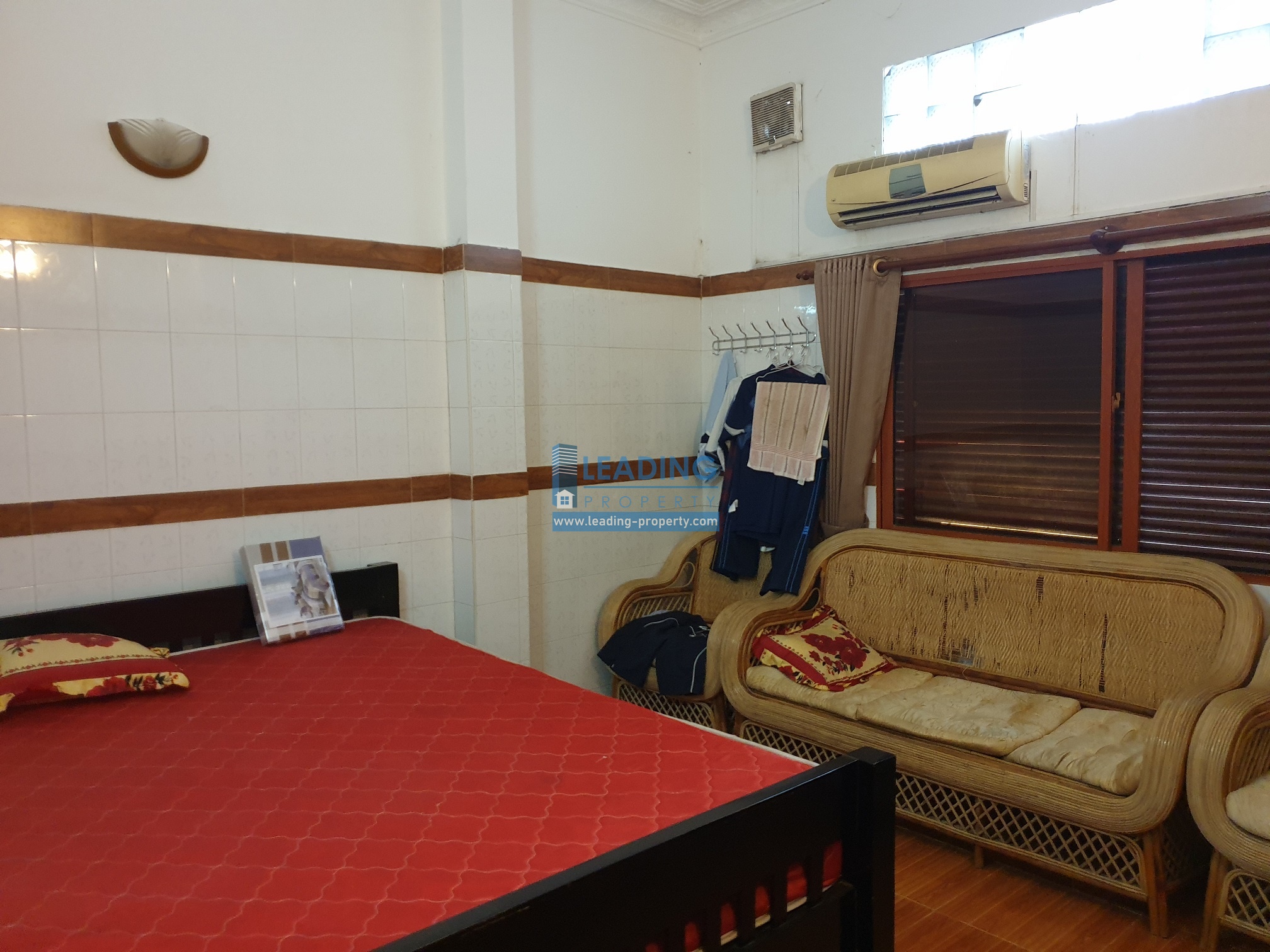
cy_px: 476
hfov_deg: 67.3
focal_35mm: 26
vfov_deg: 53.1
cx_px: 635
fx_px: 954
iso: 320
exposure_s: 1/20
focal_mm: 4.3
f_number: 1.5
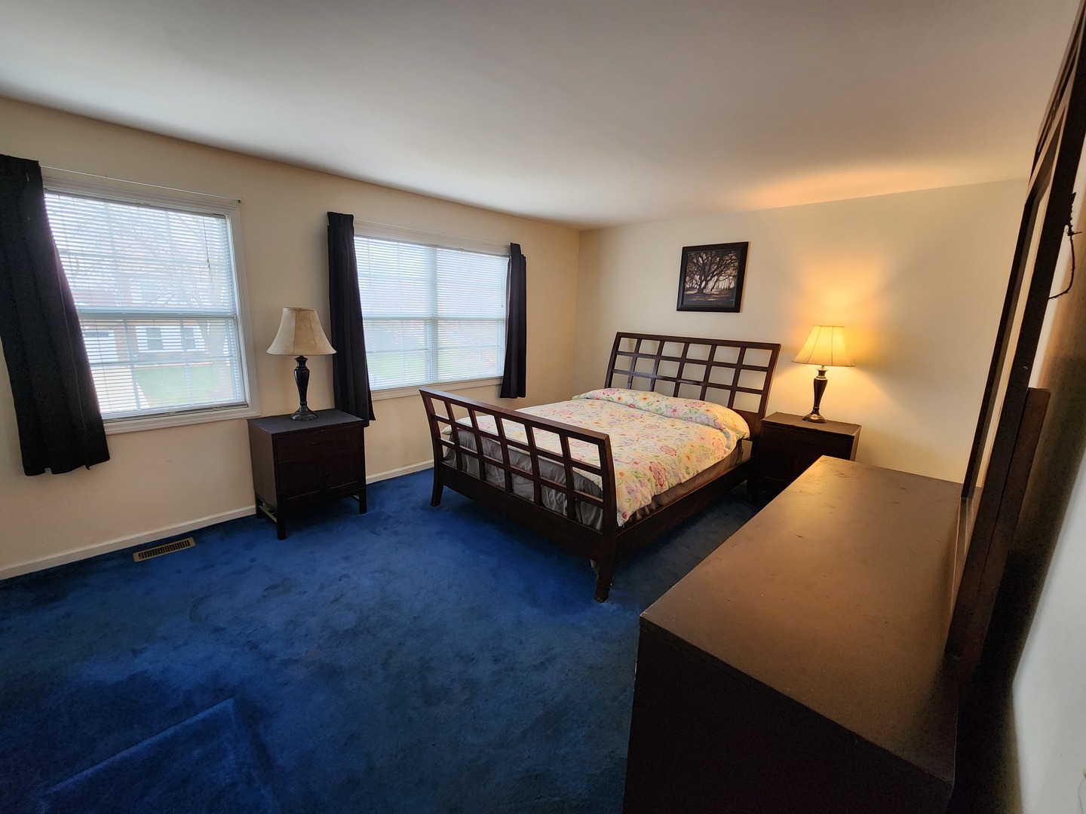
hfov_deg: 106.2
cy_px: 407
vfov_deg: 89.9
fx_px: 408
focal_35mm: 13
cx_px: 543
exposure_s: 1/60
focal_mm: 2.2
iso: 250
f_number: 2.2
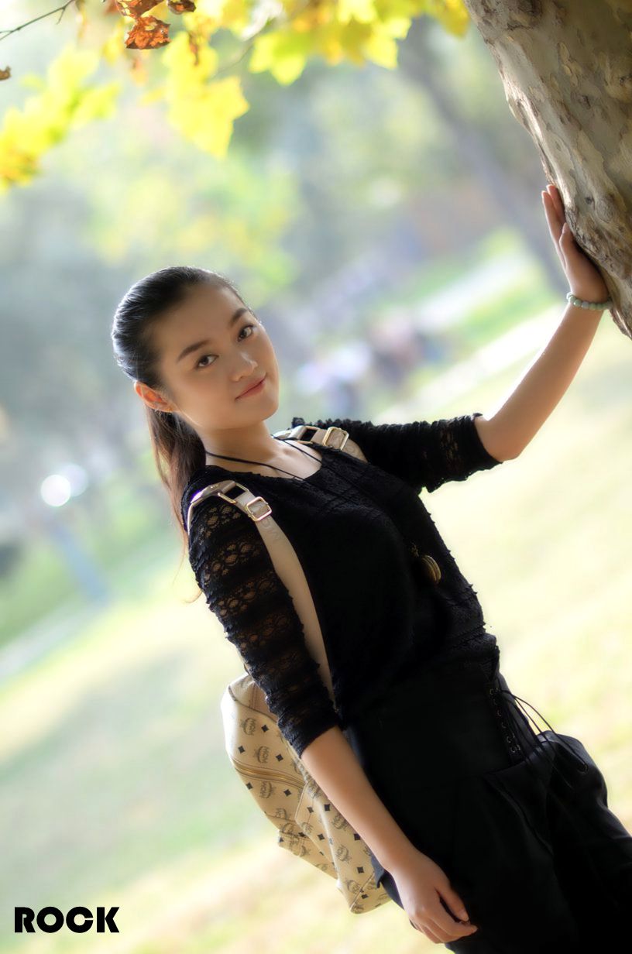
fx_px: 3372
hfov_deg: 10.7
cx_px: 316
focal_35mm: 128
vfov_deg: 16.1
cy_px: 477
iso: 100
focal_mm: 85
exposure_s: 1/400
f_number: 1.8
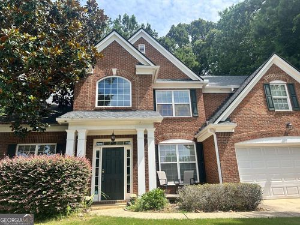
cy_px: 112
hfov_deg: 67.3
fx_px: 225
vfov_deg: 53.1
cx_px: 150
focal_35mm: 26
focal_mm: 5.7
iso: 50
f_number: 1.5
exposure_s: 1/2045
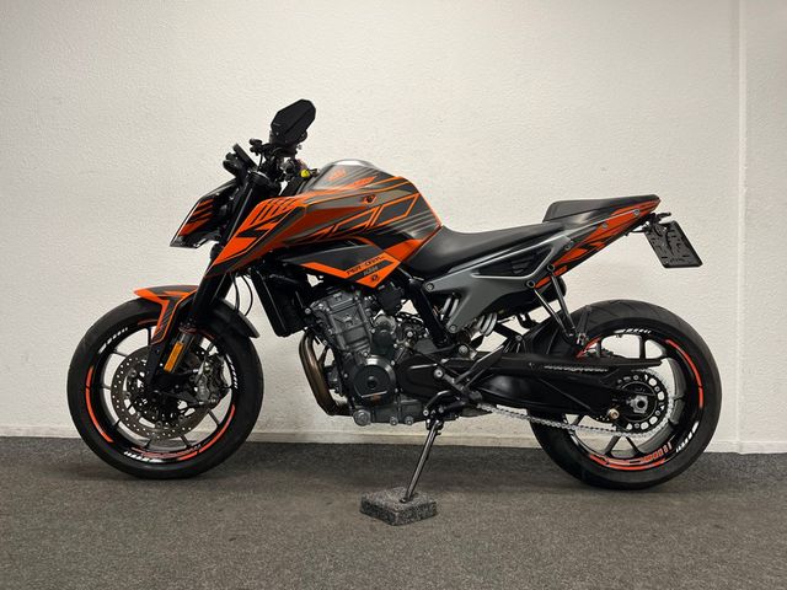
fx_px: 591
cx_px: 394
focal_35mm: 26
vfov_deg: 53.1
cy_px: 295
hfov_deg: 67.3
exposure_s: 1/100
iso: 125
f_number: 1.6
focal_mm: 5.1
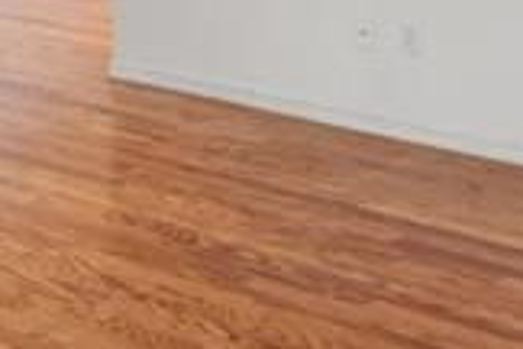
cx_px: -81
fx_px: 1449
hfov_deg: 19.4
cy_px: -223
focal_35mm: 100
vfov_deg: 12.8
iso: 400
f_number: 7.1
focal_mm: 10.5
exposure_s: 1/6
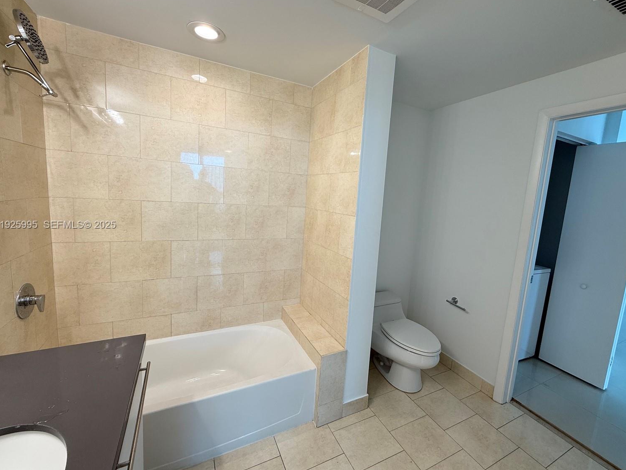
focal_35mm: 15
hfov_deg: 98.1
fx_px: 271
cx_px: 321
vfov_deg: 81.7
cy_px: 225
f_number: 2.2
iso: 64
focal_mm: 2.22
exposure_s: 1/120
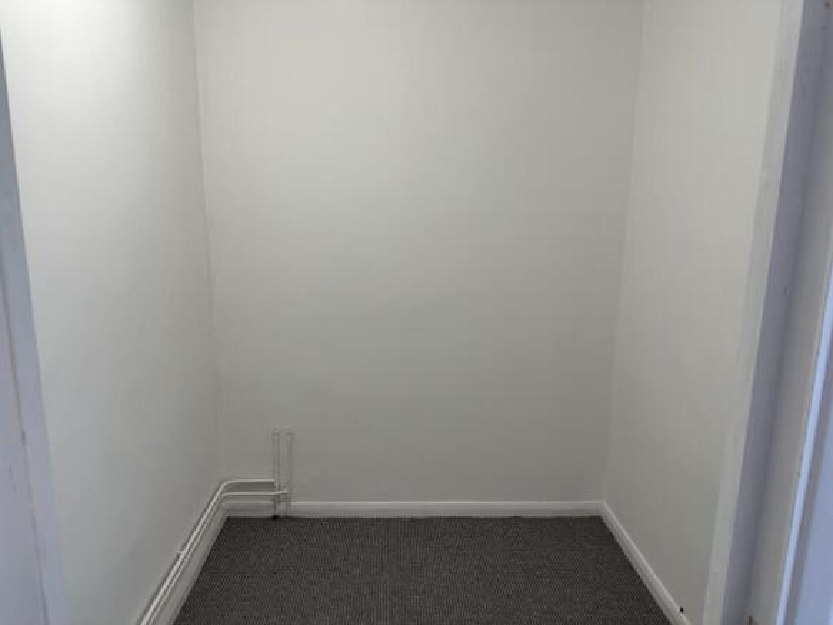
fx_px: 577
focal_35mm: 24
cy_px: 312
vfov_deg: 56.8
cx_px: 416
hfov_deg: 71.6
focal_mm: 6.86
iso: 100
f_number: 1.78
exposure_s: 1/100
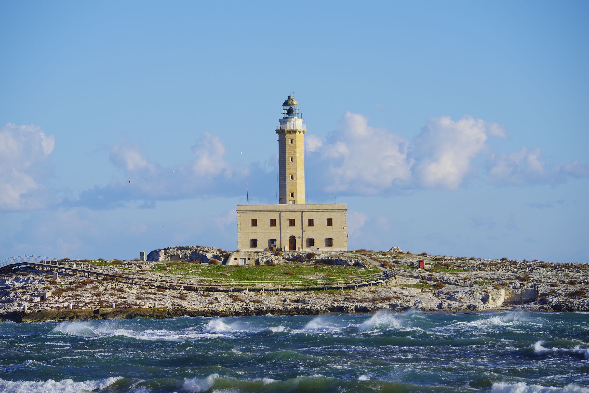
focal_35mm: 200
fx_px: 3273
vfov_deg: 6.9
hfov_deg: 10.3
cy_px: 196
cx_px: 294
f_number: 5.6
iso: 100
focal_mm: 200
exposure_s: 1/800
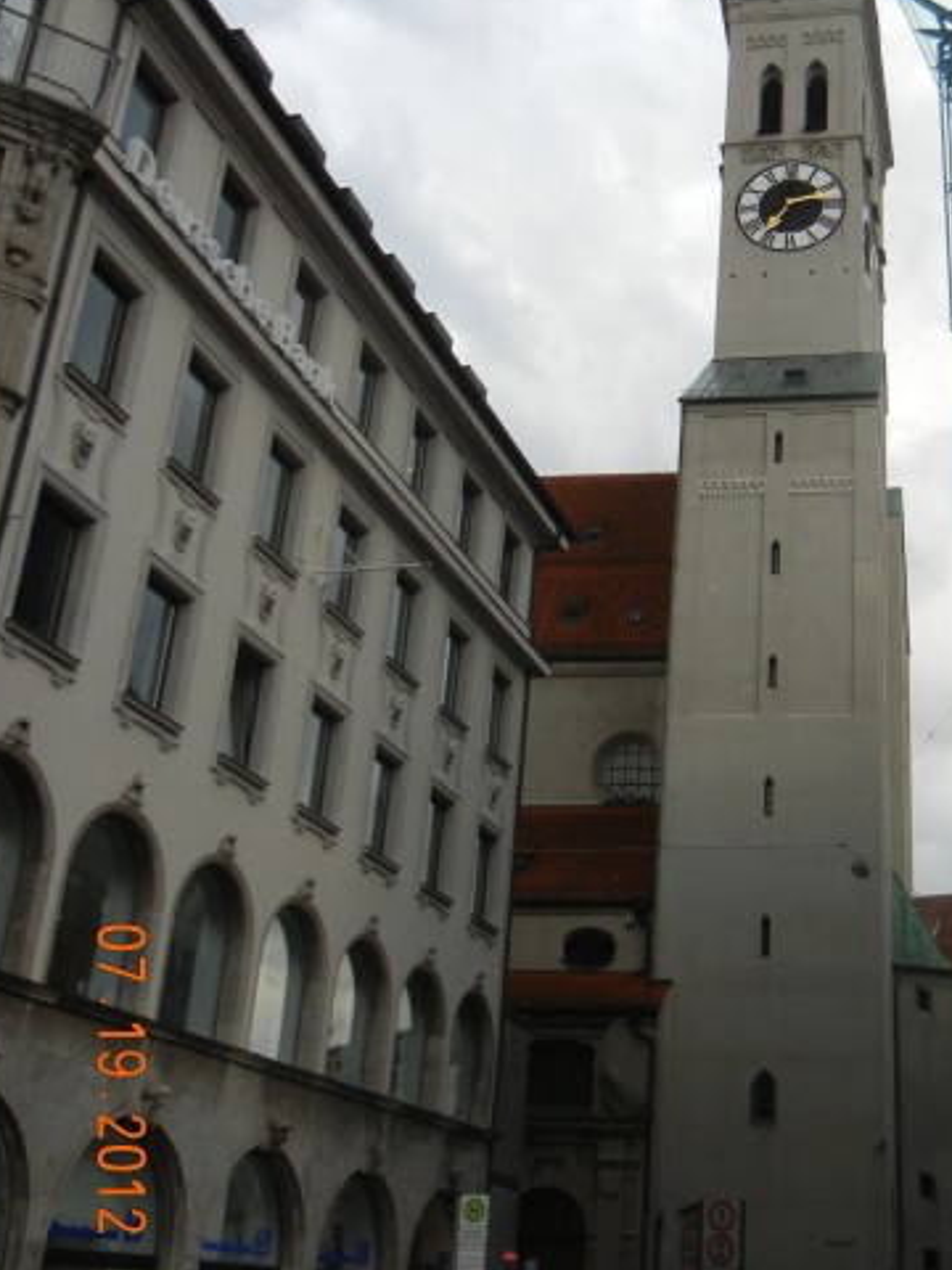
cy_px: 532
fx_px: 1760
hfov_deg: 29.7
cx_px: 725
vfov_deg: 39.5
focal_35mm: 48
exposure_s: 1/391
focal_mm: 5.4
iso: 160
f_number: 3.5
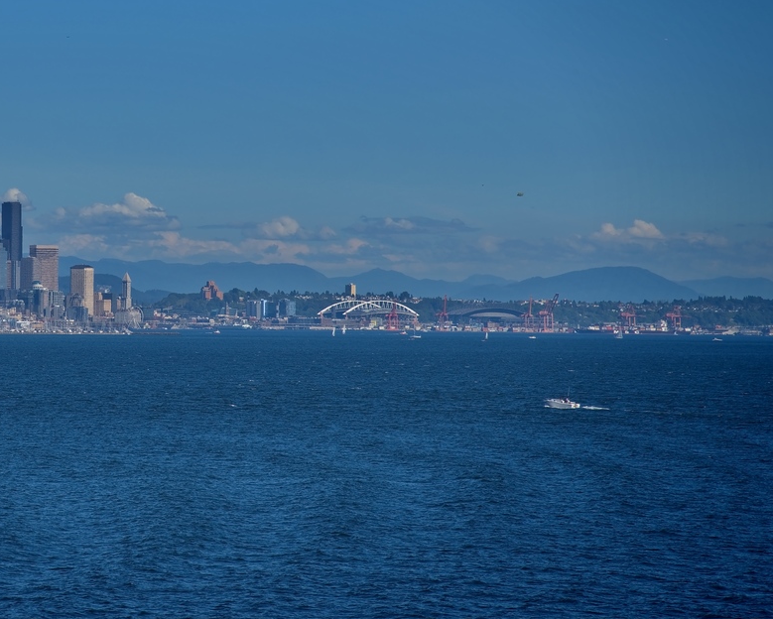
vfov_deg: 8.4
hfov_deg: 10.4
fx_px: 4235
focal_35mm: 185
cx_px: 145
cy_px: 200
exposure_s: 1/400
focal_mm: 120
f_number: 10
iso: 100
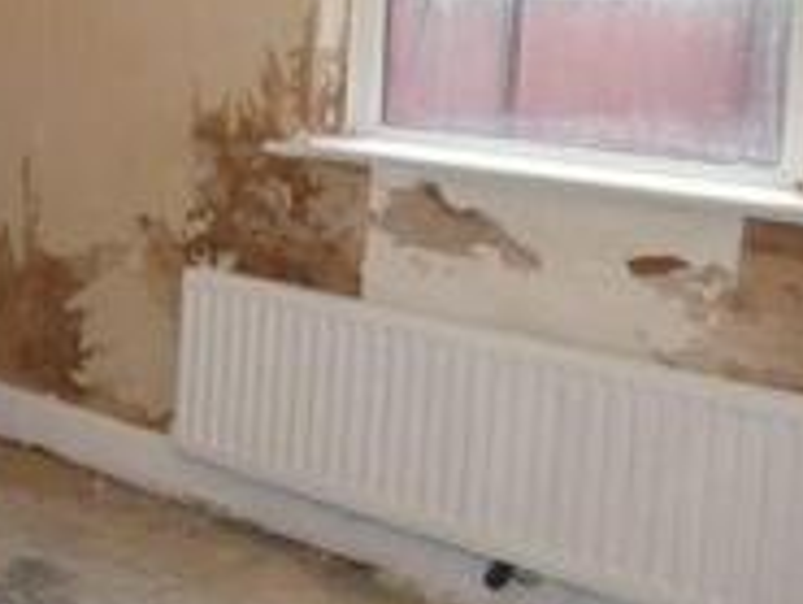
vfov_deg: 22.7
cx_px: -323
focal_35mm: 63
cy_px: 63
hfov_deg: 25.1
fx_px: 1462
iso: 500
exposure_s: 1/60
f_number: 2.8
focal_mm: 3.6
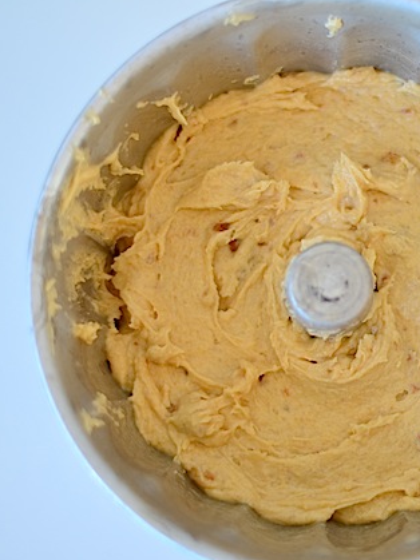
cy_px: 281
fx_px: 1780
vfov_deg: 17.9
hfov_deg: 13.4
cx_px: 348
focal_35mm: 110
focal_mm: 50
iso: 160
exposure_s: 1/200
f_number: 1.4
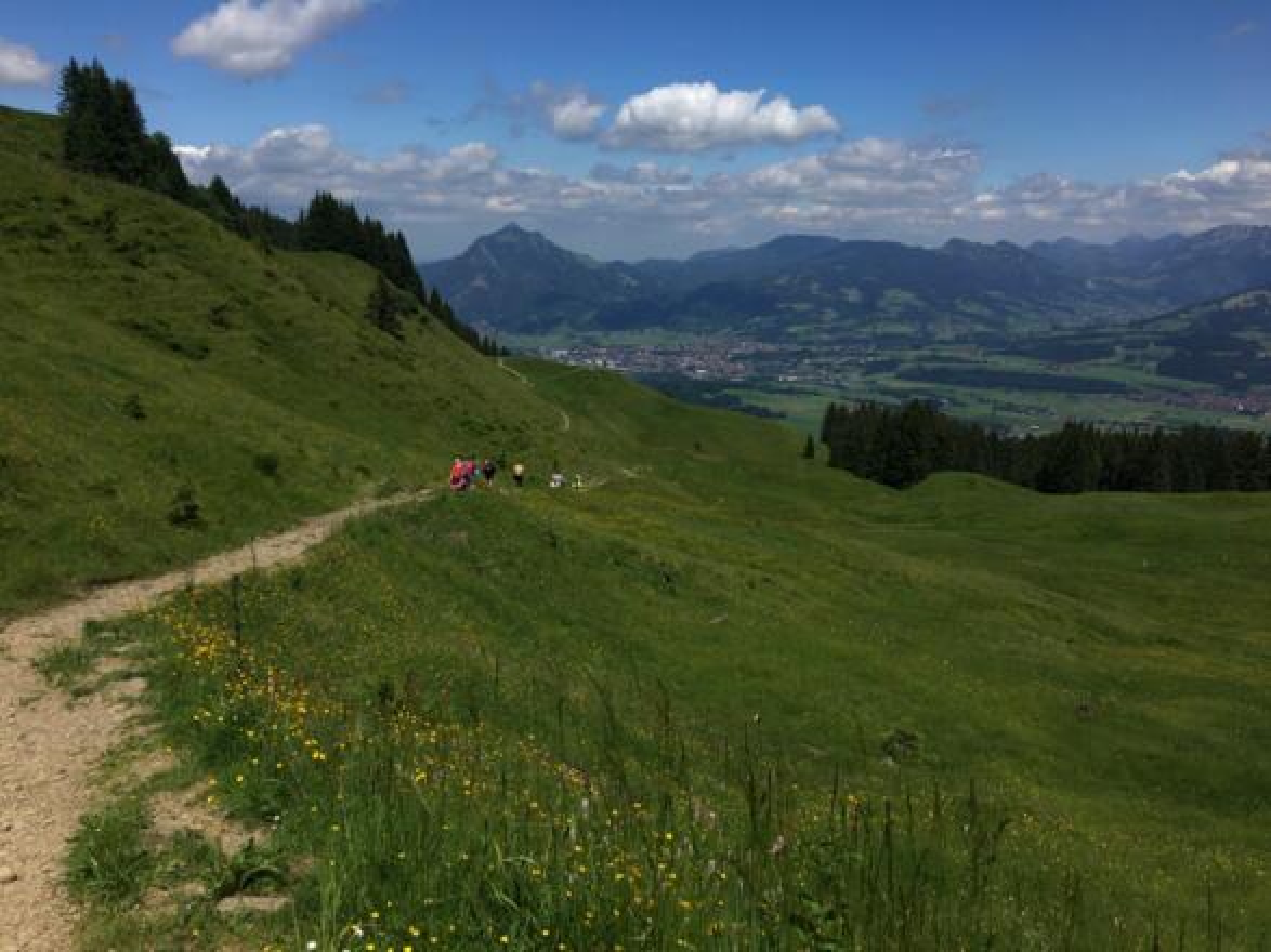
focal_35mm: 29
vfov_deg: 48.2
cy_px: 476
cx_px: 636
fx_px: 1065
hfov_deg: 61.7
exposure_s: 1/1923
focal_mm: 4.15
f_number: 2.2
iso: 25
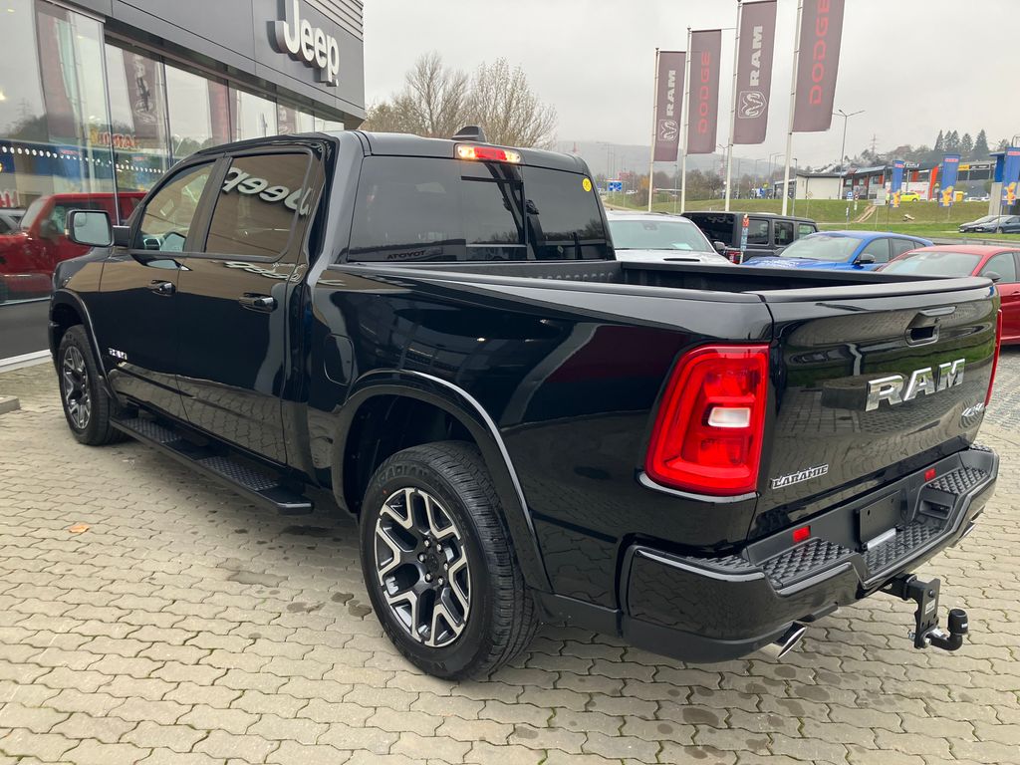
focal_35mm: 28
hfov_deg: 63.4
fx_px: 825
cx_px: 510
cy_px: 382
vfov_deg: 49.7
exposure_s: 1/108
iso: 80
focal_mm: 3.99
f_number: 1.8
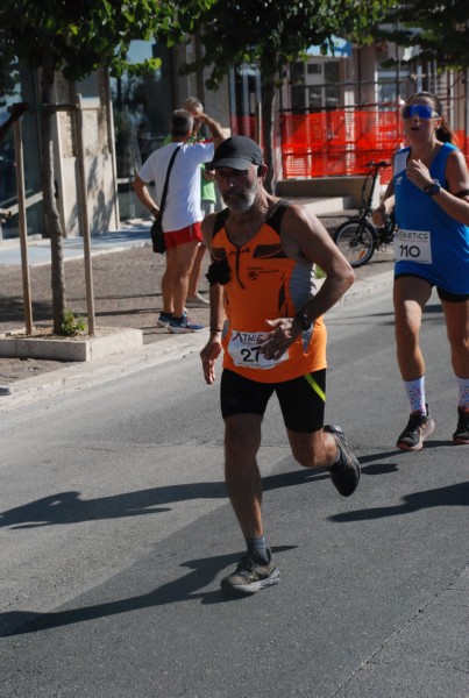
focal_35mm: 93
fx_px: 1808
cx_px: 234
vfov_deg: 21.9
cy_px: 349
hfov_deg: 14.8
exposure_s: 1/2000
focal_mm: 62
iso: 1000
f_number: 8
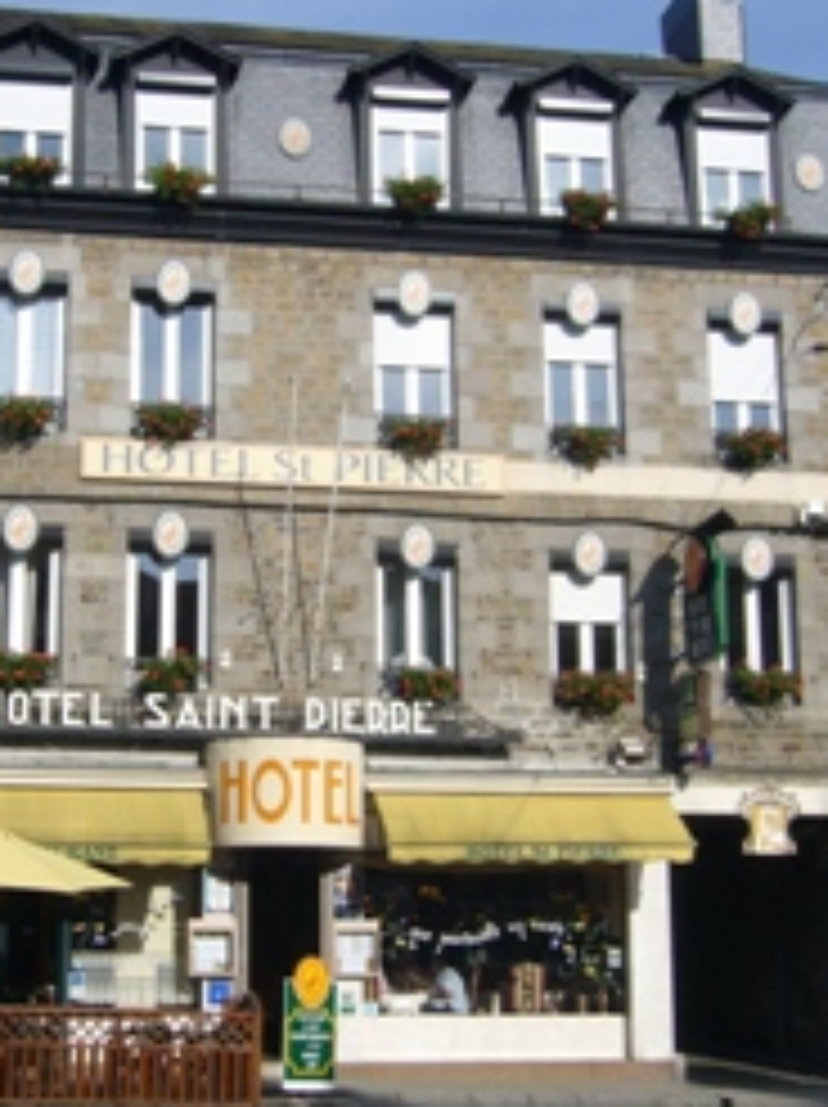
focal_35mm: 57
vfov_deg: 33.8
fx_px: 1821
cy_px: 554
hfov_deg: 25.5
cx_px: 274
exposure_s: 1/640
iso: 100
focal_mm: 5.8
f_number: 5.6
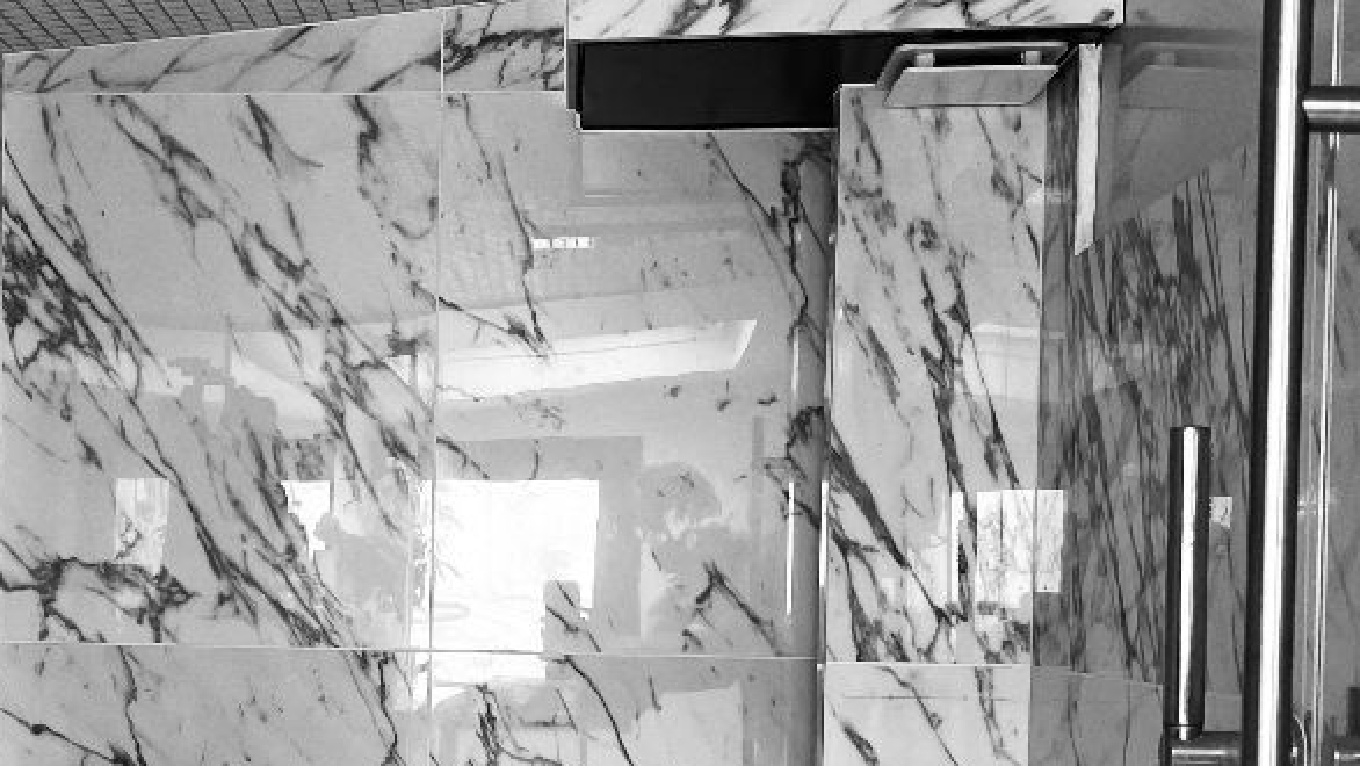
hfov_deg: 35.5
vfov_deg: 20.4
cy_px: 664
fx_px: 2092
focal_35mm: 58
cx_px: 404
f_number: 1.5
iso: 125
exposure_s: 1/100
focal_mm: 5.7
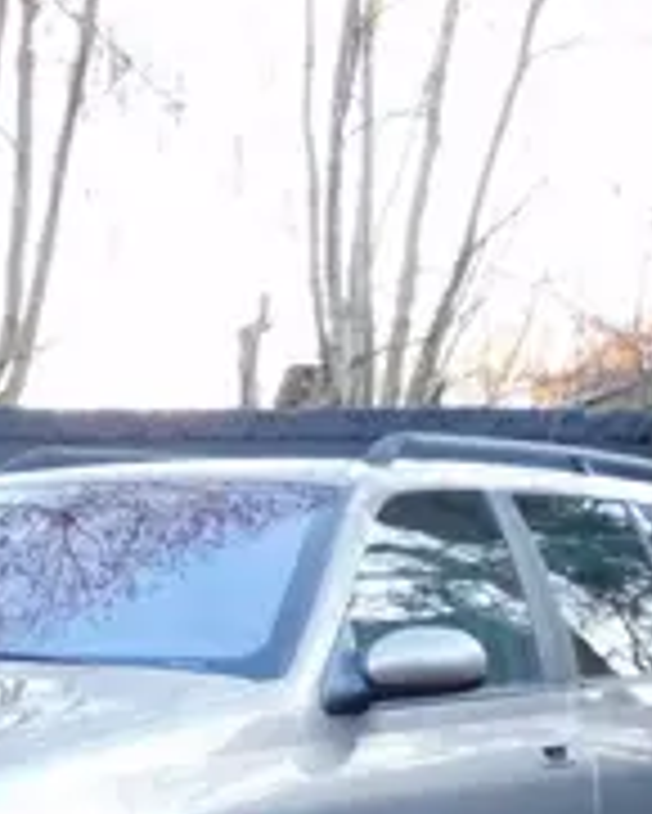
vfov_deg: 12.4
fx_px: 3736
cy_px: 585
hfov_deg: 9.9
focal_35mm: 155
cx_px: 45
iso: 250
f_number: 4.2
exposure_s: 1/30
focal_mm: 10.7
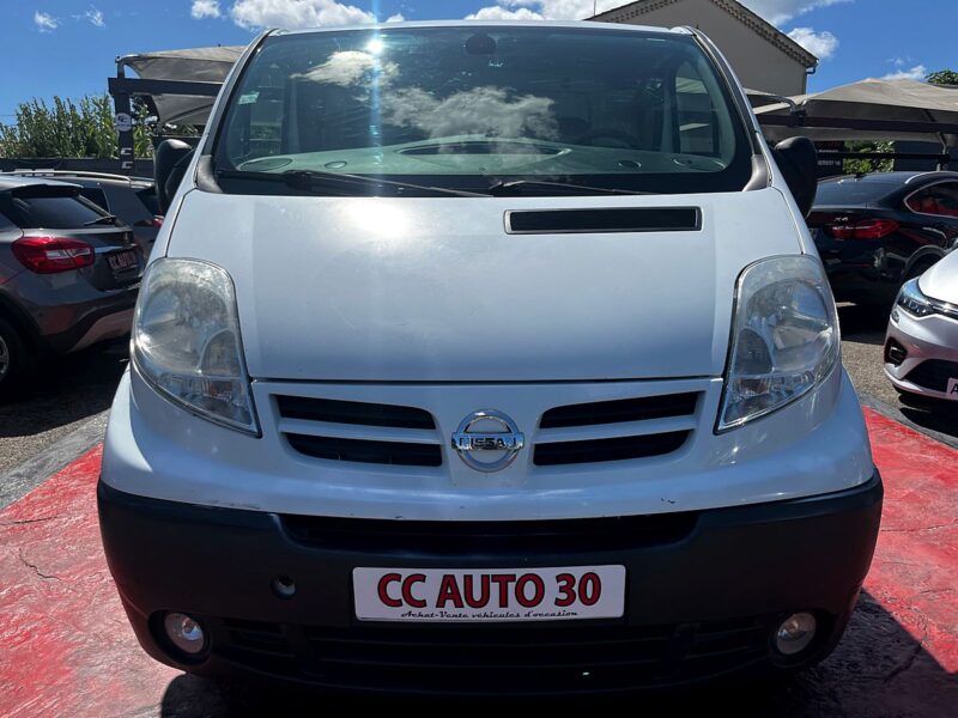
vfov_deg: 53.1
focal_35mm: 26
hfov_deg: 67.3
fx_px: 720
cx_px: 479
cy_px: 359
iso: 50
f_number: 1.6
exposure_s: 1/4651
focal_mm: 5.1
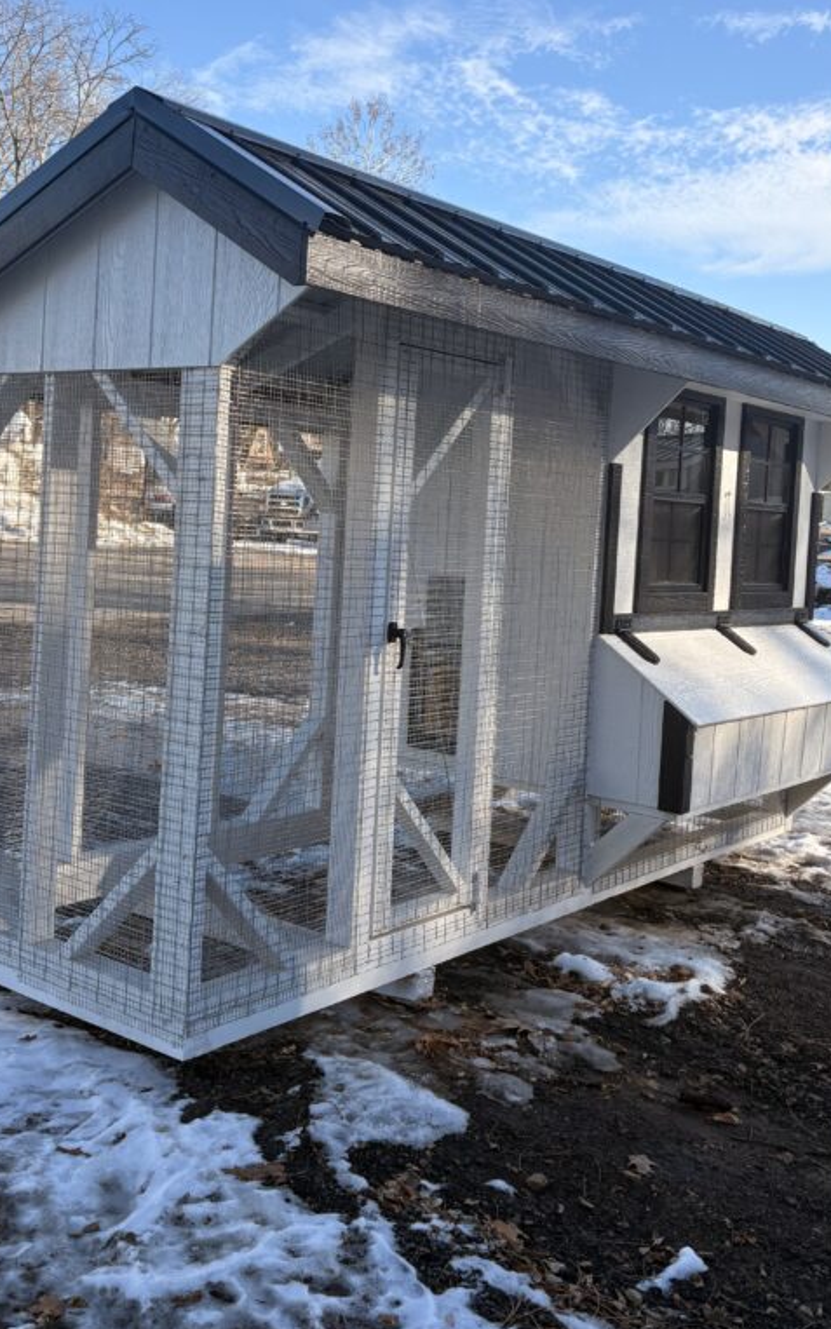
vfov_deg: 52.4
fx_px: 1340
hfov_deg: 34.4
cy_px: 528
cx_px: 350
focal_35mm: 37
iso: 50
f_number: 1.6
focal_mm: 5.96
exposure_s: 1/1484
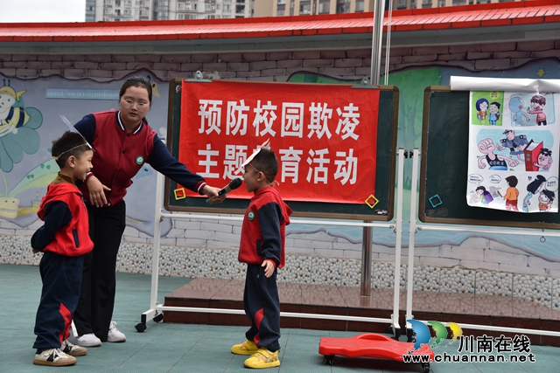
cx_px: 280
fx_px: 856
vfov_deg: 24.6
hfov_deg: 36.2
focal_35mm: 55
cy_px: 186
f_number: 6.3
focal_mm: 55
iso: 250
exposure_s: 1/160
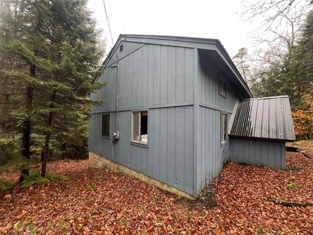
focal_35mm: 13
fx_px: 118
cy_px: 118
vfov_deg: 89.9
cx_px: 156
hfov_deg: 106.2
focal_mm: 1.57
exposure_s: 1/99
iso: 50
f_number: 1.8
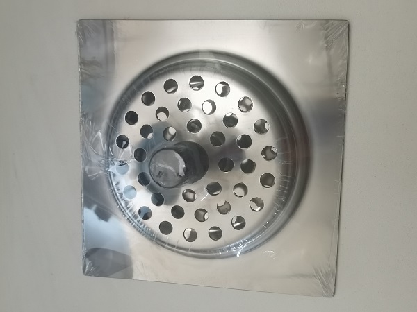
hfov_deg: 67.3
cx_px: 208
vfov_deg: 53.1
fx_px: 313
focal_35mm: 26
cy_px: 156
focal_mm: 2.26
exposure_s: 1/50
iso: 200
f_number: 2.2
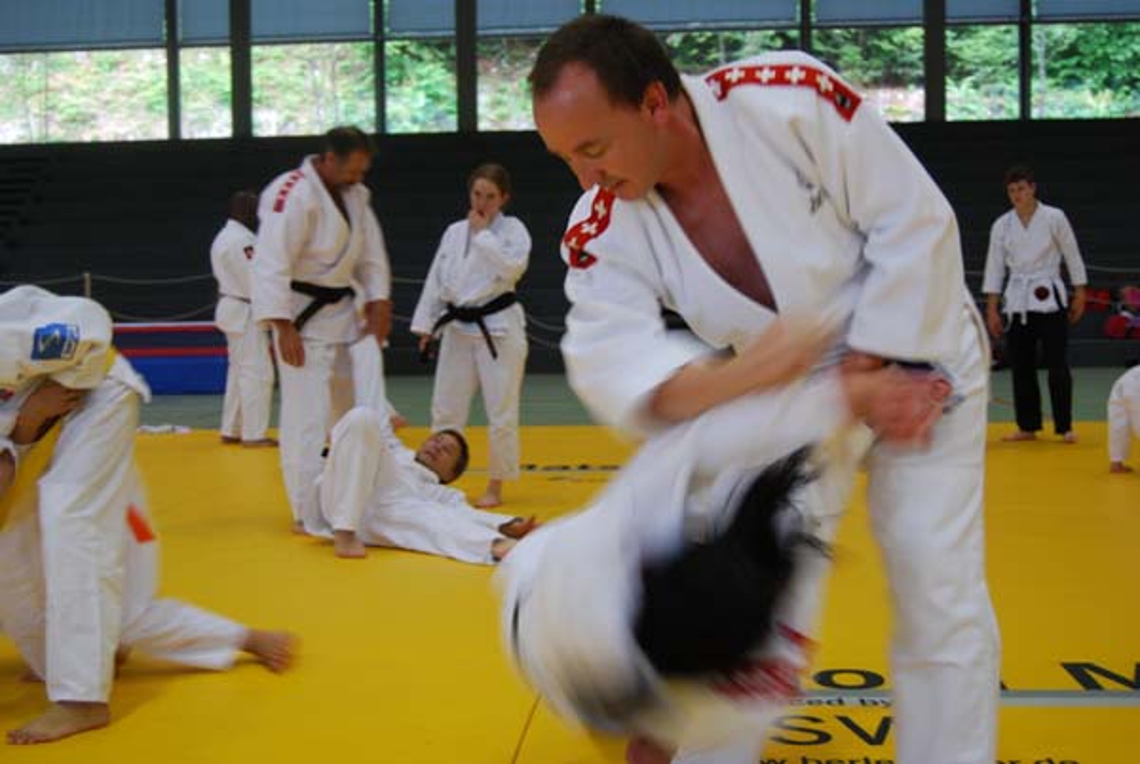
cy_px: 382
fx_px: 1522
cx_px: 570
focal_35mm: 48
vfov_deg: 28.2
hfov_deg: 41.1
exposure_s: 1/30
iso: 220
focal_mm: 32
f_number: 4.5
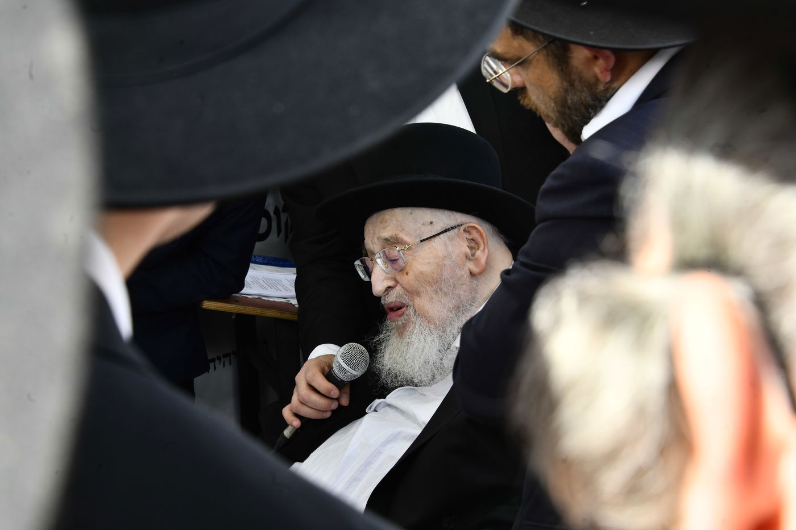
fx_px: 1547
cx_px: 398
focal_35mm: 70
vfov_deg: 19.5
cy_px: 265
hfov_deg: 28.8
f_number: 11
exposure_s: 1/80
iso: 400
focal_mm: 70
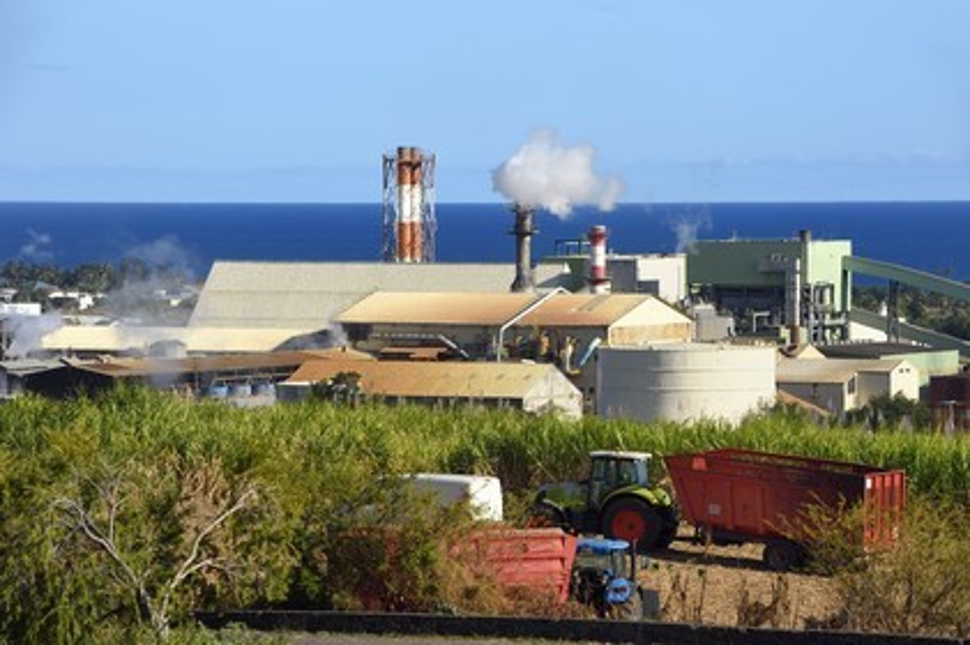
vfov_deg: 6.9
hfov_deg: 10.3
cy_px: 322
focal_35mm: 200
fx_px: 5385
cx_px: 485
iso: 200
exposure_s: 1/250
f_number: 13
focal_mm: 200
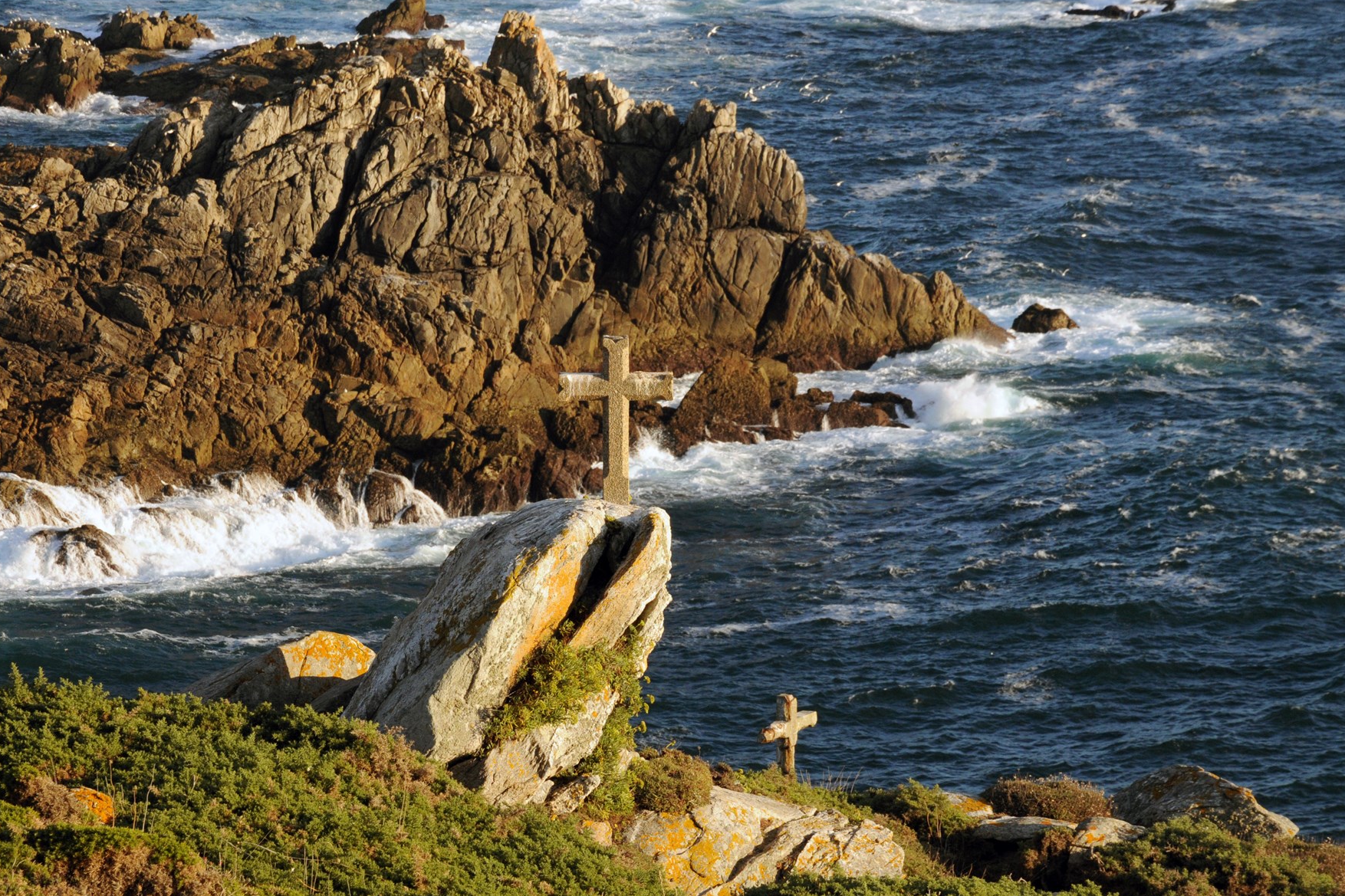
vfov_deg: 7.6
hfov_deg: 11.5
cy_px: 485
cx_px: 658
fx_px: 6708
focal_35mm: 180
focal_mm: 105
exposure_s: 1/400
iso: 640
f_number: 10
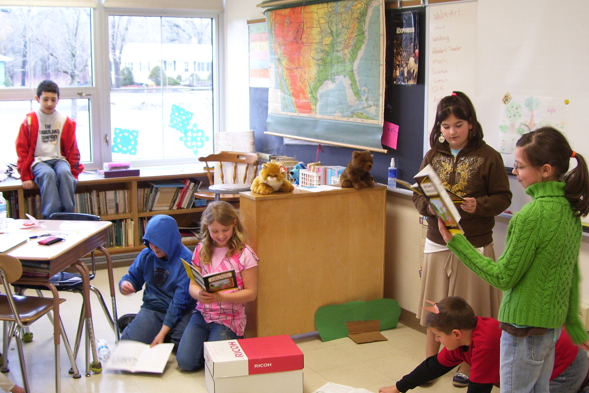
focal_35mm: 48
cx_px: 294
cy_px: 190
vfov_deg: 28.1
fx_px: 785
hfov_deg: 41.1
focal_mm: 7.6
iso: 160
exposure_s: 1/30
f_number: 3
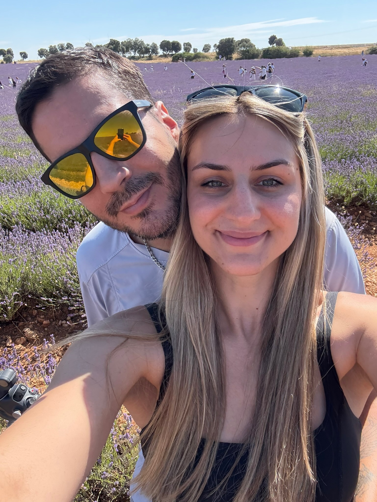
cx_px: 188
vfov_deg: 60.0
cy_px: 251
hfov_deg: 46.8
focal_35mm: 30
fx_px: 436
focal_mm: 2.69
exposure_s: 1/557
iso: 40
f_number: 1.9
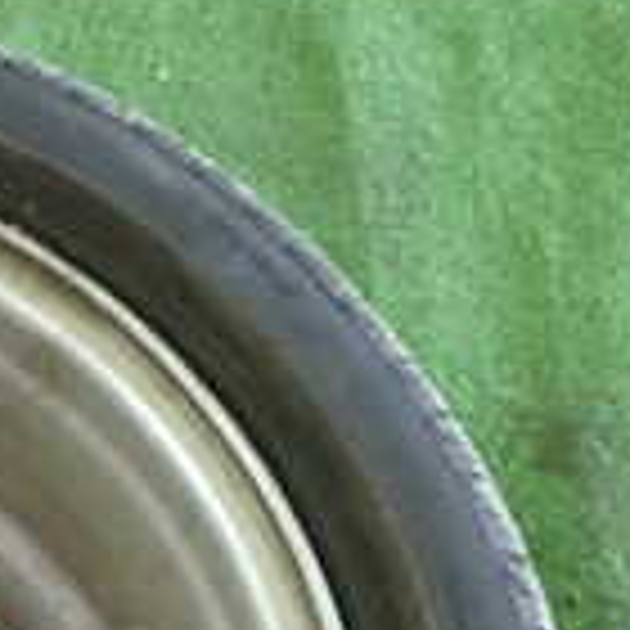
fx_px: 2347
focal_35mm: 114
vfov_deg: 14.5
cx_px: -338
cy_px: 878
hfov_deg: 14.2
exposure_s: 1/30
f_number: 2.3
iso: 500
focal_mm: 5.4
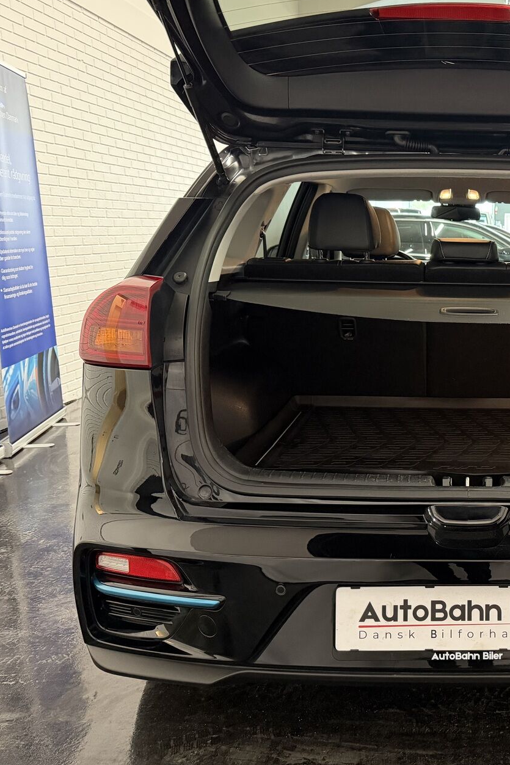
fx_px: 723
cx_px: 471
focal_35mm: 34
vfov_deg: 55.8
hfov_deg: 36.2
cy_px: 382
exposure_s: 1/33
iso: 800
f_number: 1.78
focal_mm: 6.76
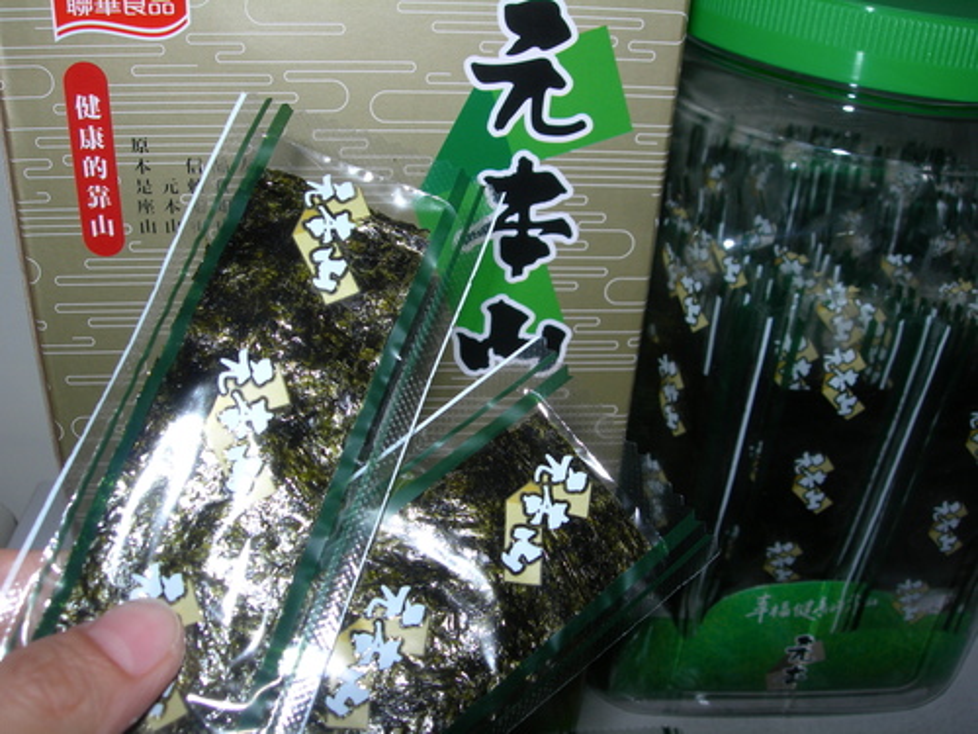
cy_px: 367
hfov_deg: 49.0
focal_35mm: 38
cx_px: 489
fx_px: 1074
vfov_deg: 37.7
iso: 50
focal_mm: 7.8
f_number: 4.8
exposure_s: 1/60.1
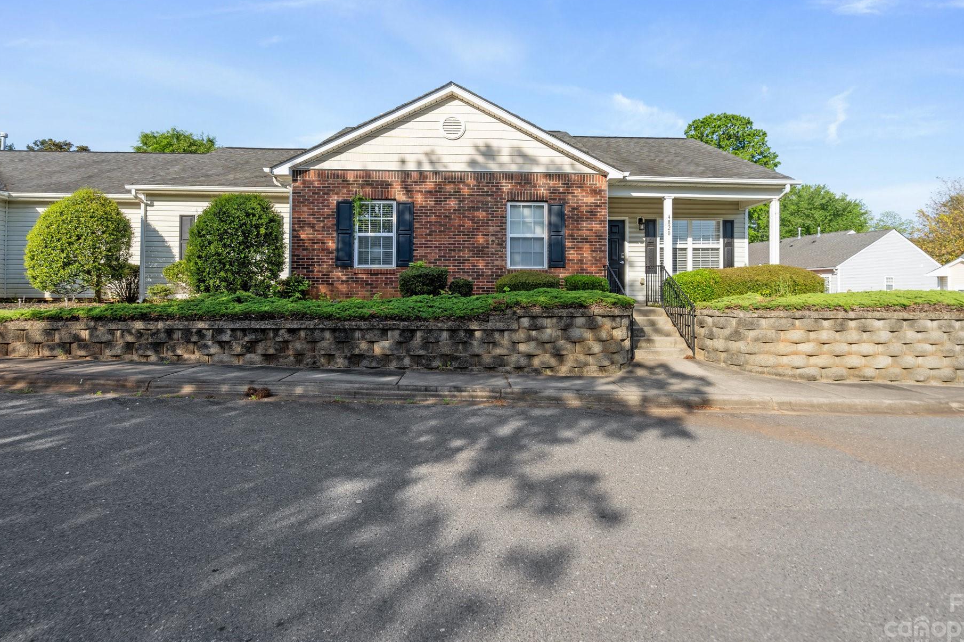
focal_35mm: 18
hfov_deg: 90.0
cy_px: 294
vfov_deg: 67.3
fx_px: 482
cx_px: 500
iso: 100
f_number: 9
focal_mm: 16
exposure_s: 1/125
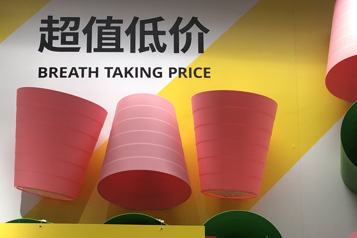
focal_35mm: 69
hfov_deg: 28.7
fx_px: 684
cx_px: 280
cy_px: 275
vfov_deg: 18.8
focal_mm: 4
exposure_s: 1/33
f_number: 1.8
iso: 32
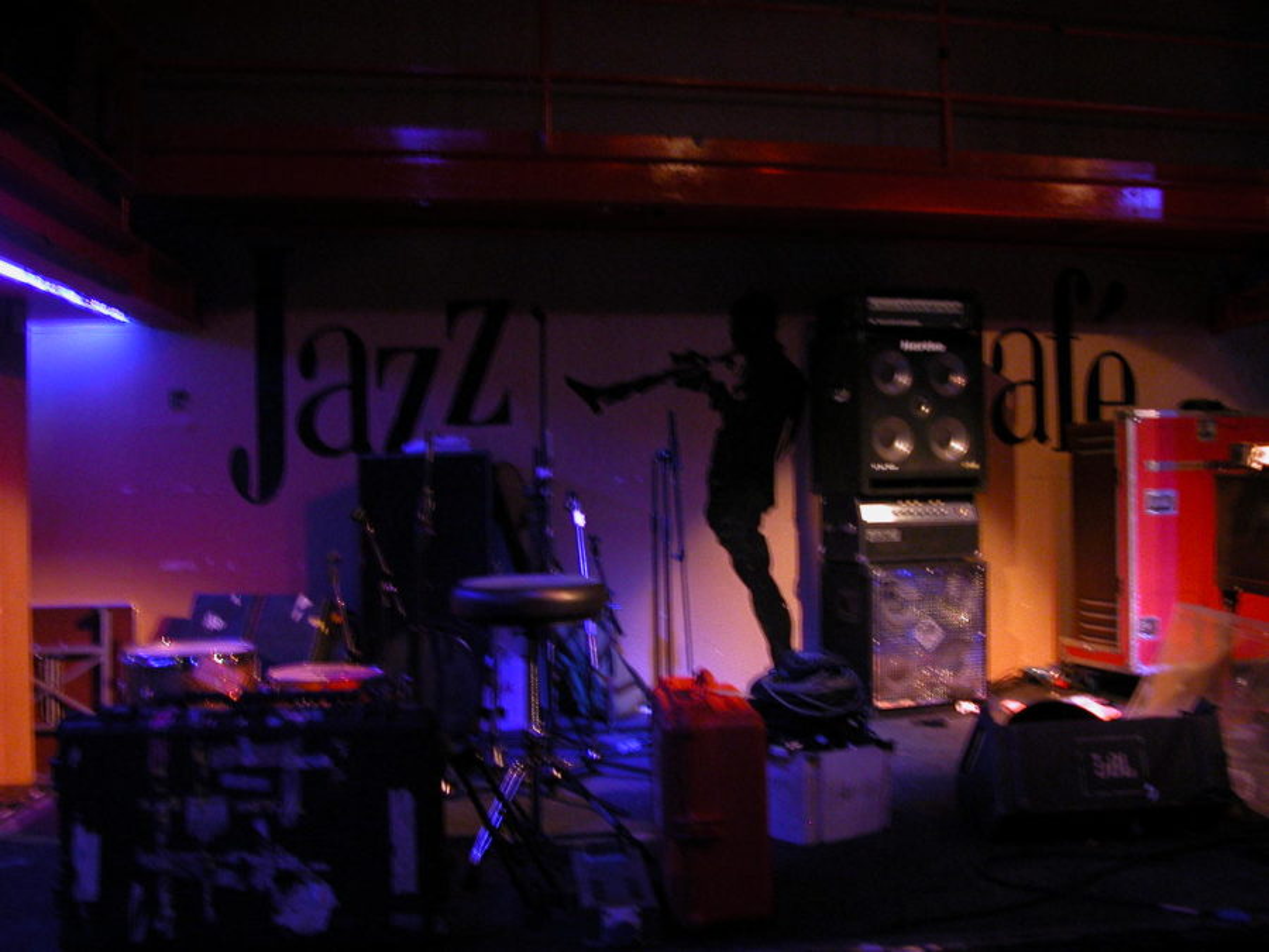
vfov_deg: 40.7
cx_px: 634
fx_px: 1283
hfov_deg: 52.6
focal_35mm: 35
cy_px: 476
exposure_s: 1/1.6
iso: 400
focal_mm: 8.9
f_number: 2.8
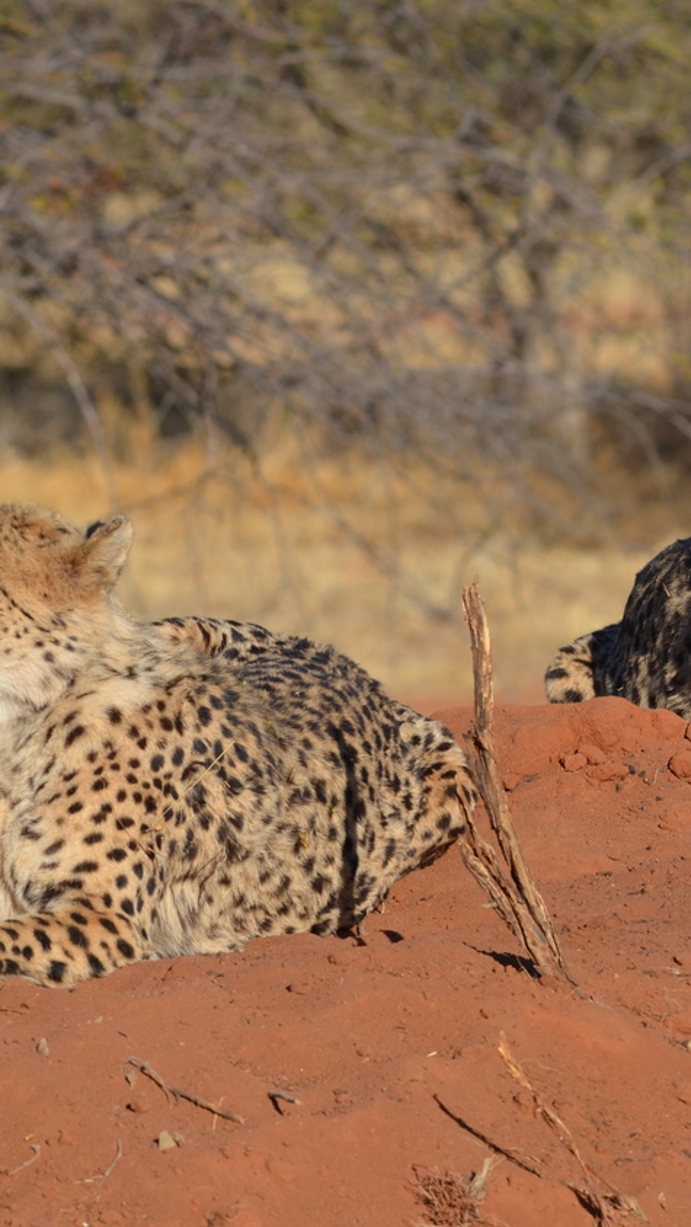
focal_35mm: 440
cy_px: 615
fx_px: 14320
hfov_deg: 2.8
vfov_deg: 4.9
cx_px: 451
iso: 200
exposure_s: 1/800
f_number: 7.1
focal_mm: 185
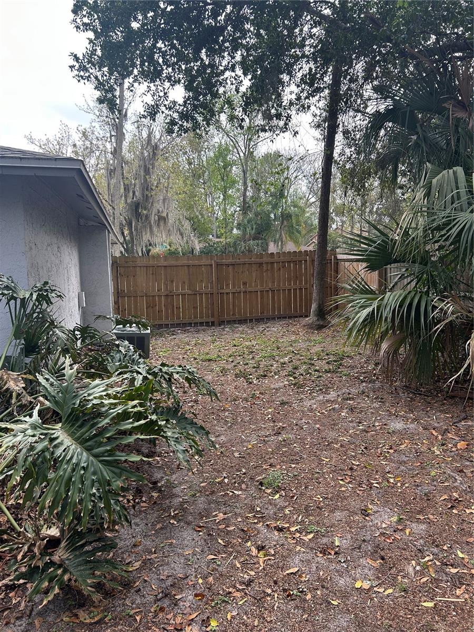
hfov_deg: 53.1
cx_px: 237
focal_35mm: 26
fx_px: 475
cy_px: 316
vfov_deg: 67.3
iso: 50
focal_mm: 5.7
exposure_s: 1/709
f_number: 1.5
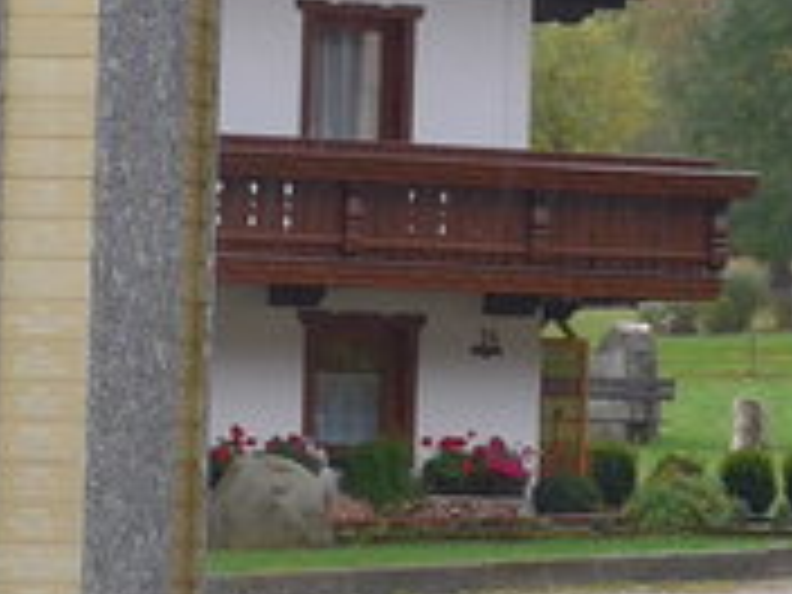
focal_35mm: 314
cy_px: 162
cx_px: 338
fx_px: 7184
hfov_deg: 6.3
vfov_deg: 4.7
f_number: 3
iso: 80
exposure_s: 1/125
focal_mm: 9.5
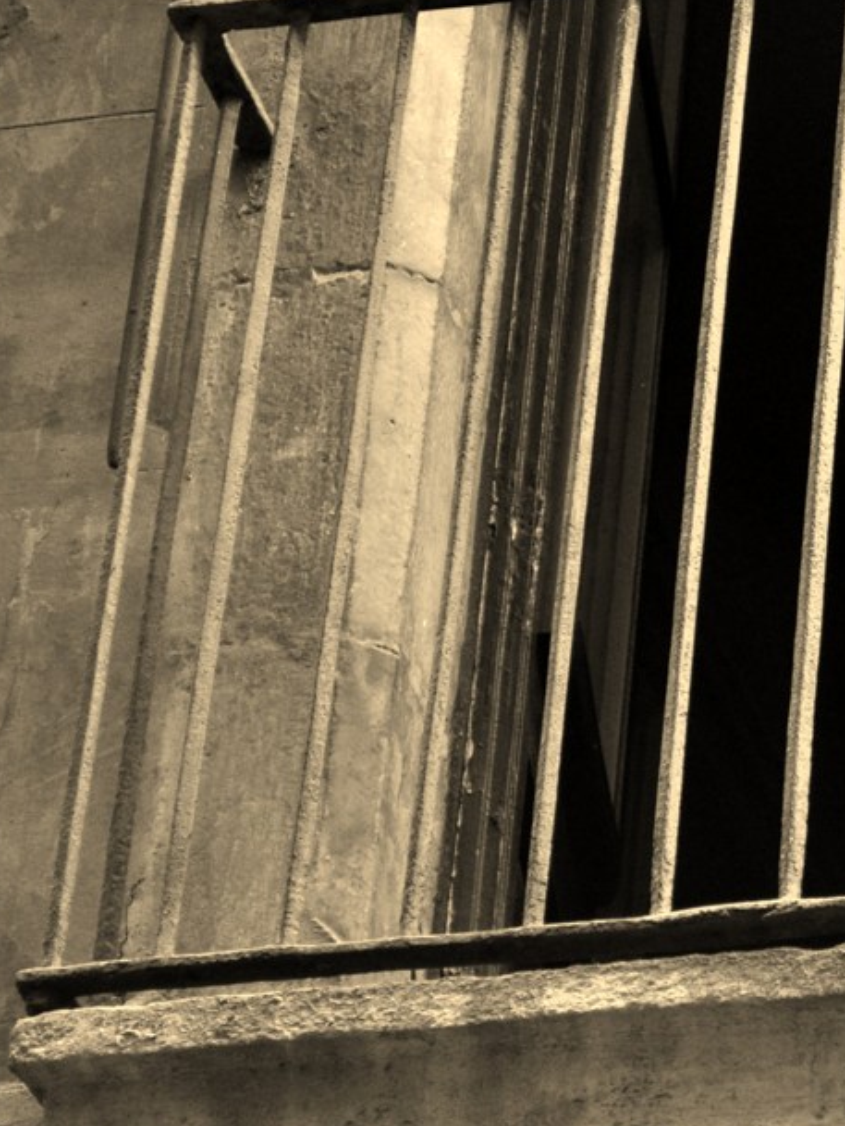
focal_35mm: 184
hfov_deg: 8.0
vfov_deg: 10.7
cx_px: 1110
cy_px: 505
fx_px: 5990
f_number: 5.6
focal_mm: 55
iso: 800
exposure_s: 1/50
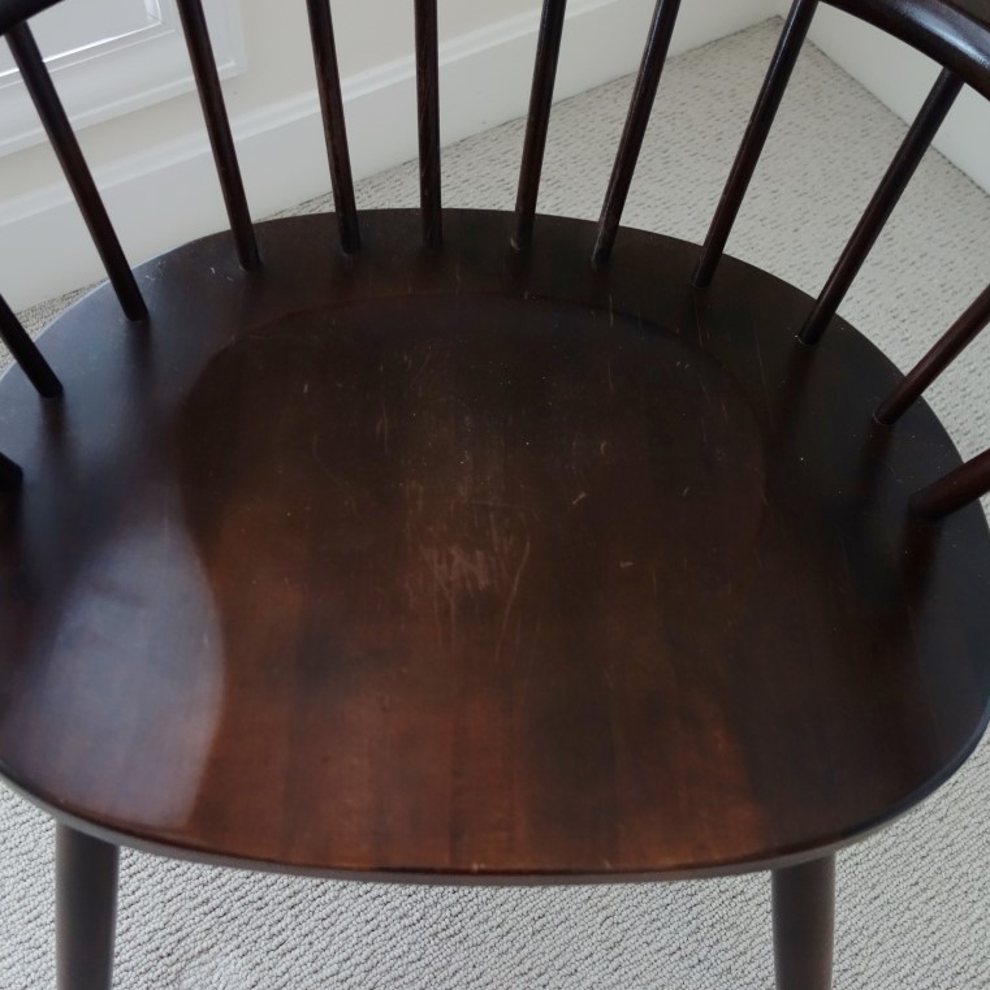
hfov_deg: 46.0
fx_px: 1165
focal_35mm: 36
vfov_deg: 46.0
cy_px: 497
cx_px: 468
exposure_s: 1/100
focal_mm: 10.4
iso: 800
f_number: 1.8
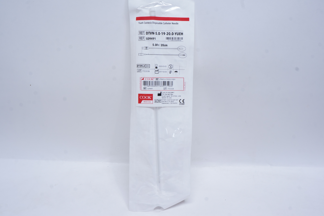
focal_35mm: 33
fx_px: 293
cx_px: 162
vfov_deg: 40.5
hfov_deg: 57.9
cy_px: 105
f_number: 14
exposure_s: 1/8
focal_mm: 21
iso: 400
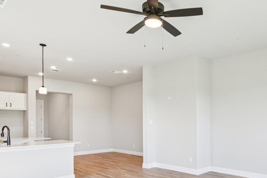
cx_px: 180
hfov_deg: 63.6
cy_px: 124
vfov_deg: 45.4
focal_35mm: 28
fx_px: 208
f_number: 6.7
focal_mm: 15
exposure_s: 1/45
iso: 100
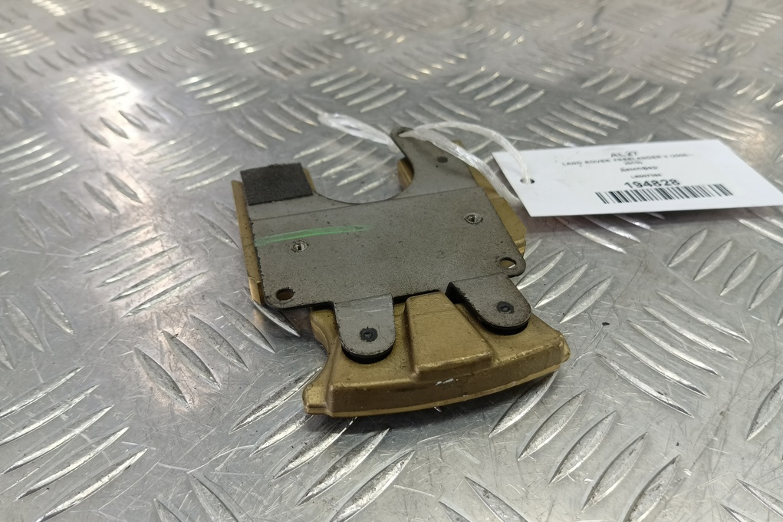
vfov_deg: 53.1
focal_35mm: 24
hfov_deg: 73.8
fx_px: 522
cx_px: 391
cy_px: 269
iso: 132
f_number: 1.6
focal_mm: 4.11
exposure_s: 1/50
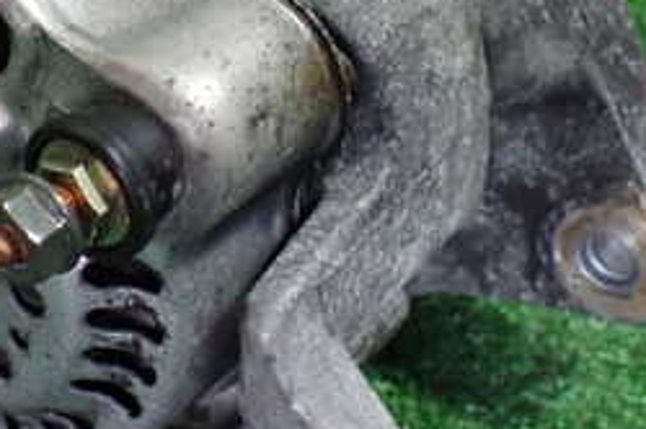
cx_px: 121
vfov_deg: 18.1
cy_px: 129
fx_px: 1344
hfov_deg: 26.5
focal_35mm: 75
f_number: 2.3
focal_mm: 5.4
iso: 800
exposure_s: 1/30
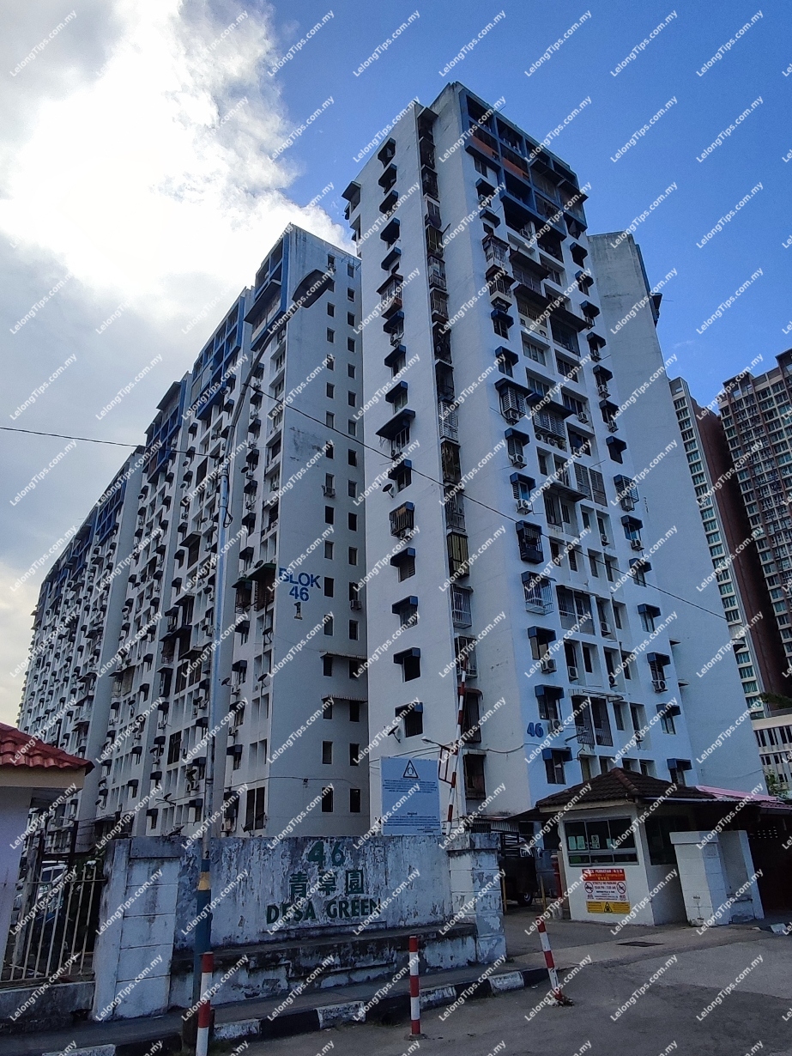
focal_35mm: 16
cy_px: 528
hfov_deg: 78.1
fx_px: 488
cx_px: 396
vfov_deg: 94.5
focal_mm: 1.65
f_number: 2.2
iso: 50
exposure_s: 1/1697
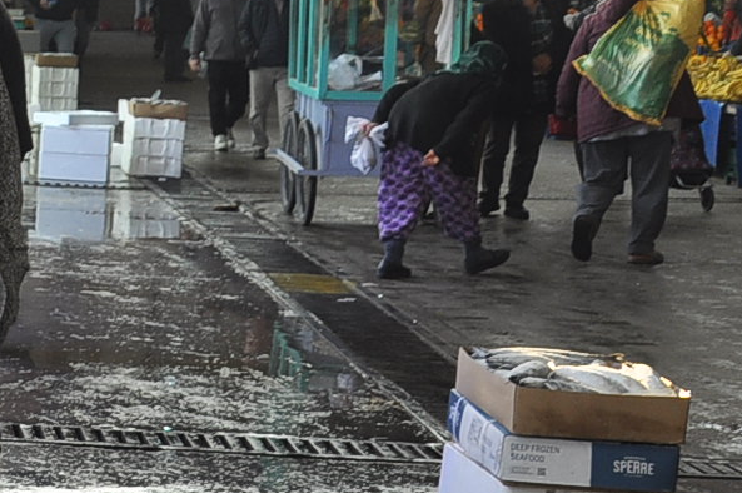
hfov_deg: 15.7
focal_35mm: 114
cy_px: 171
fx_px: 2343
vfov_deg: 12.0
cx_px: -531
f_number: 5.6
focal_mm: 21
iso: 200
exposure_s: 1/125
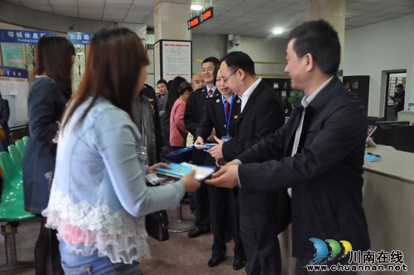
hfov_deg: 59.6
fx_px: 362
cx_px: 207
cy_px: 138
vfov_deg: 41.6
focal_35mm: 32
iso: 3200
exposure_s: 1/50
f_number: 3.8
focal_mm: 21
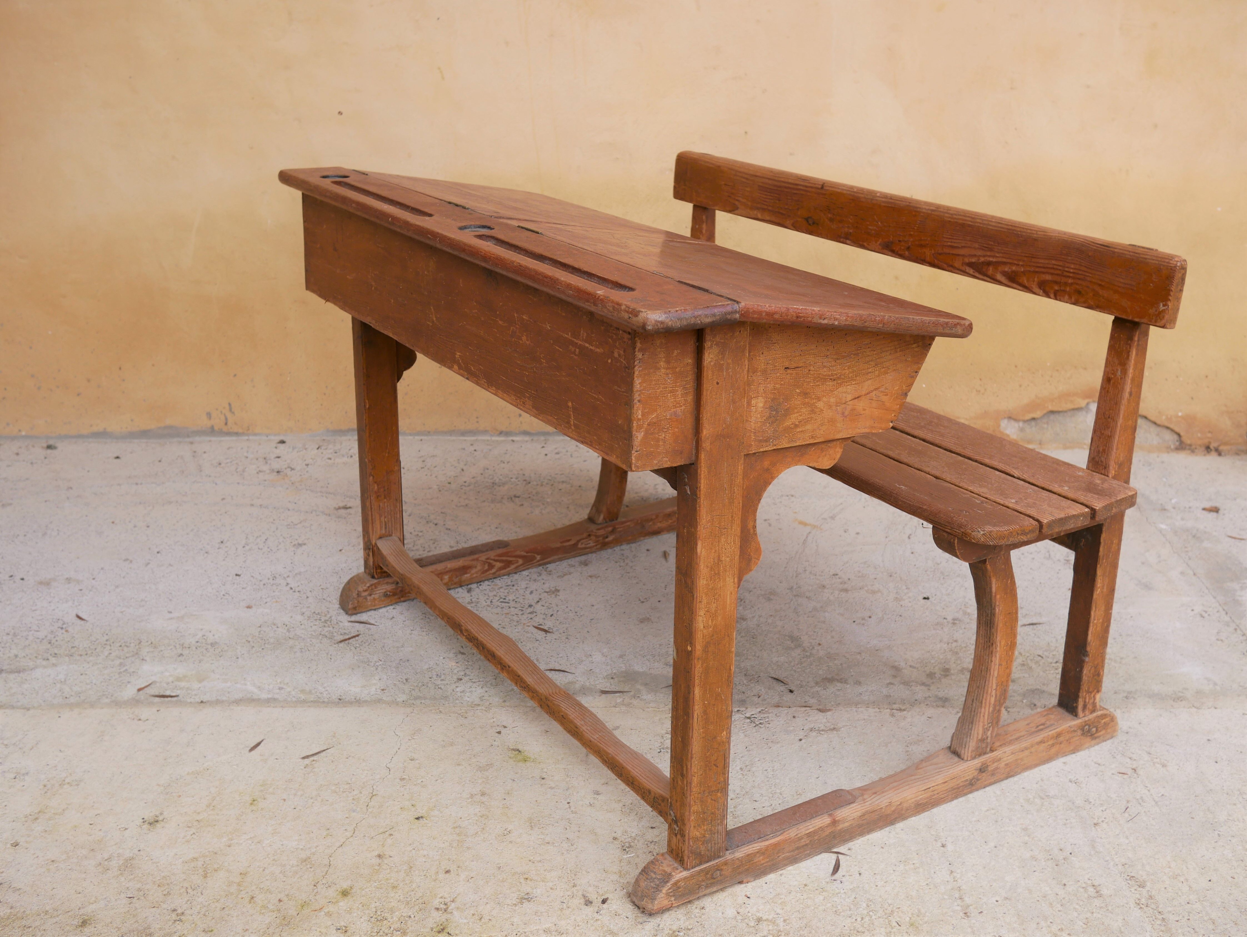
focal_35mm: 40
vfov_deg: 36.0
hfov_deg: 46.8
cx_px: 624
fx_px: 1442
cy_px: 468
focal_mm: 20
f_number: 3.5
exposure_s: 1/320
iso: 200
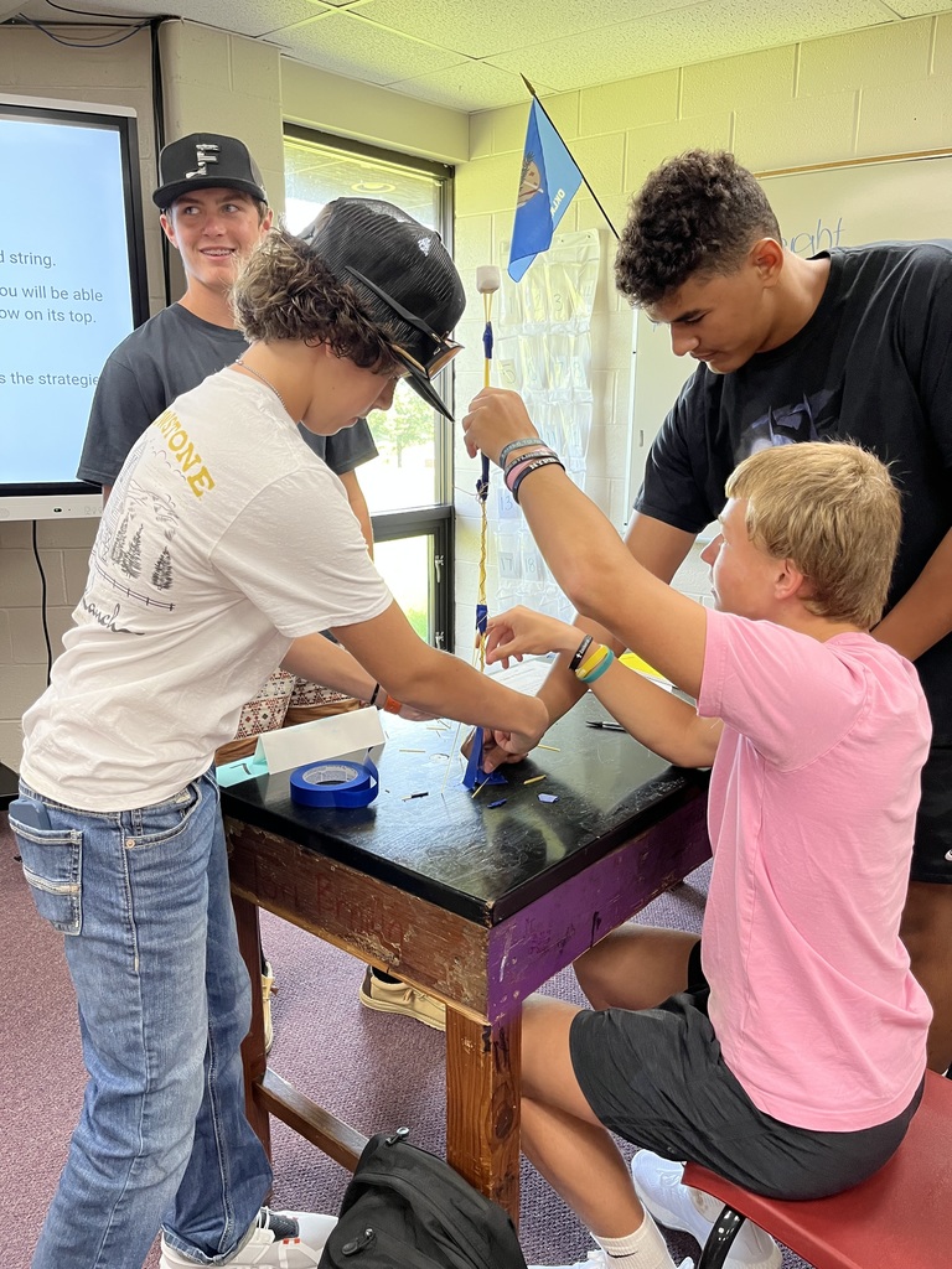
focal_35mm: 26
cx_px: 476
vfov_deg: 67.3
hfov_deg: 53.1
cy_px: 634
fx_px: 953
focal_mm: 5.1
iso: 125
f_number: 1.6
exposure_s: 1/60
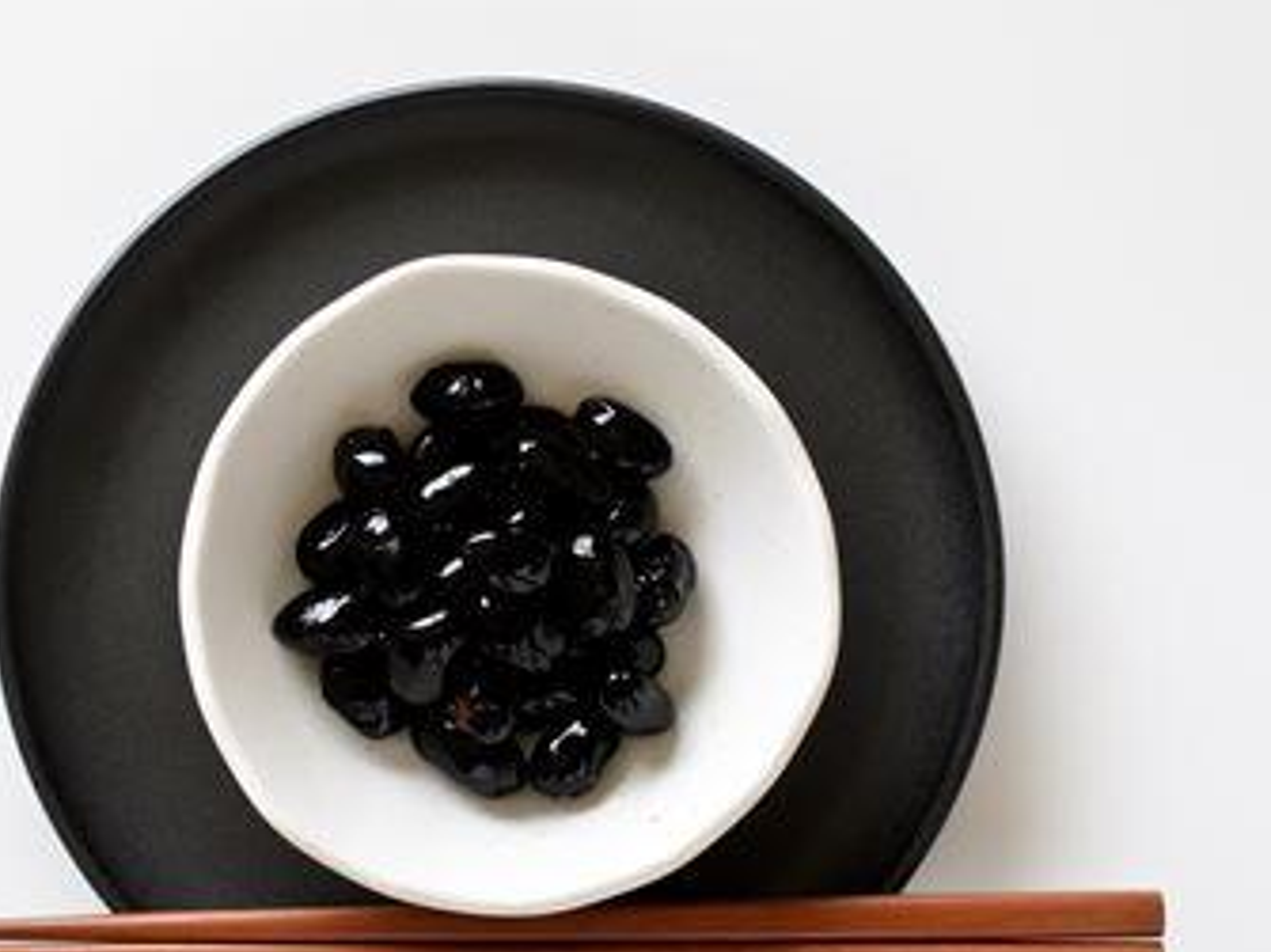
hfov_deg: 22.7
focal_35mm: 86
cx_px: 493
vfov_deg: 17.1
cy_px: 575
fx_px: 3157
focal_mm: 40
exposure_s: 1
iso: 100
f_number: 11
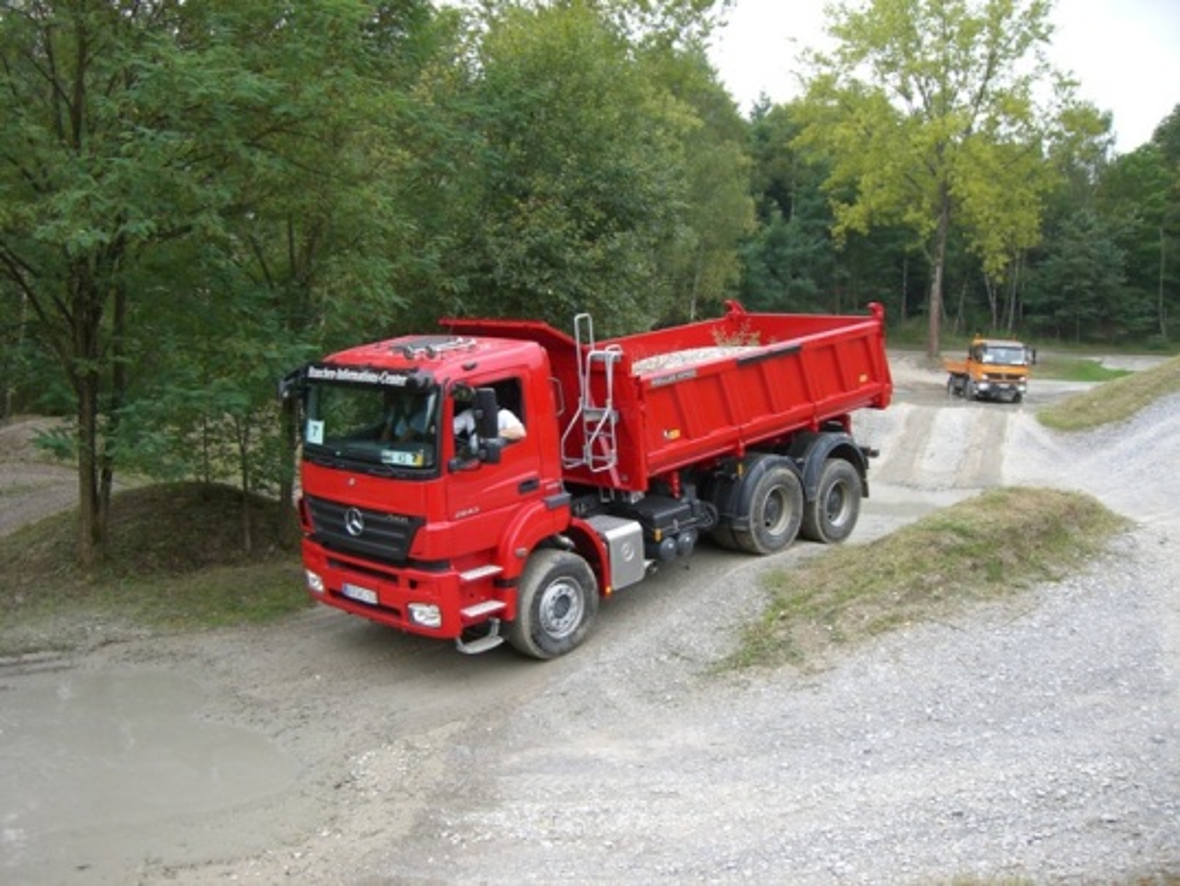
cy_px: 443
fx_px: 1296
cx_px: 590
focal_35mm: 38
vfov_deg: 37.7
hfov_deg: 49.0
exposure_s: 1/200
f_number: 2.7
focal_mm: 6.2
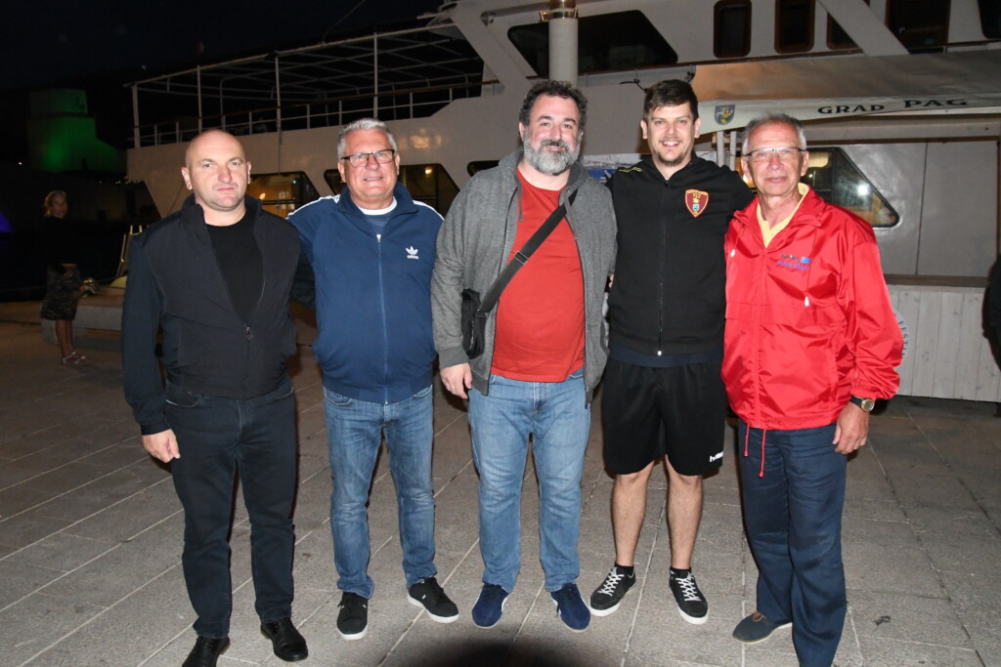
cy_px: 334
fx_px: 751
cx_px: 500
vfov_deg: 47.9
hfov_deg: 67.4
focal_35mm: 27
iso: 6400
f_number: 8
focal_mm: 18
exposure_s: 1/60
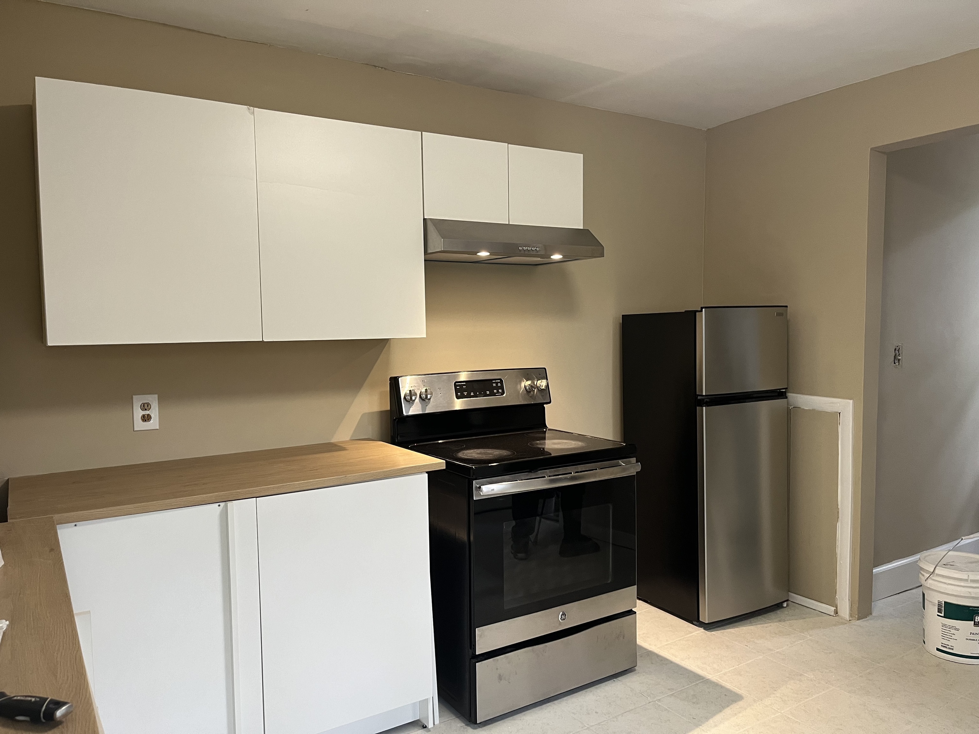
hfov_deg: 67.3
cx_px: 490
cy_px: 367
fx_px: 735
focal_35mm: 26
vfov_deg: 53.1
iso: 125
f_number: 1.6
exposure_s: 1/60
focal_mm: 5.1
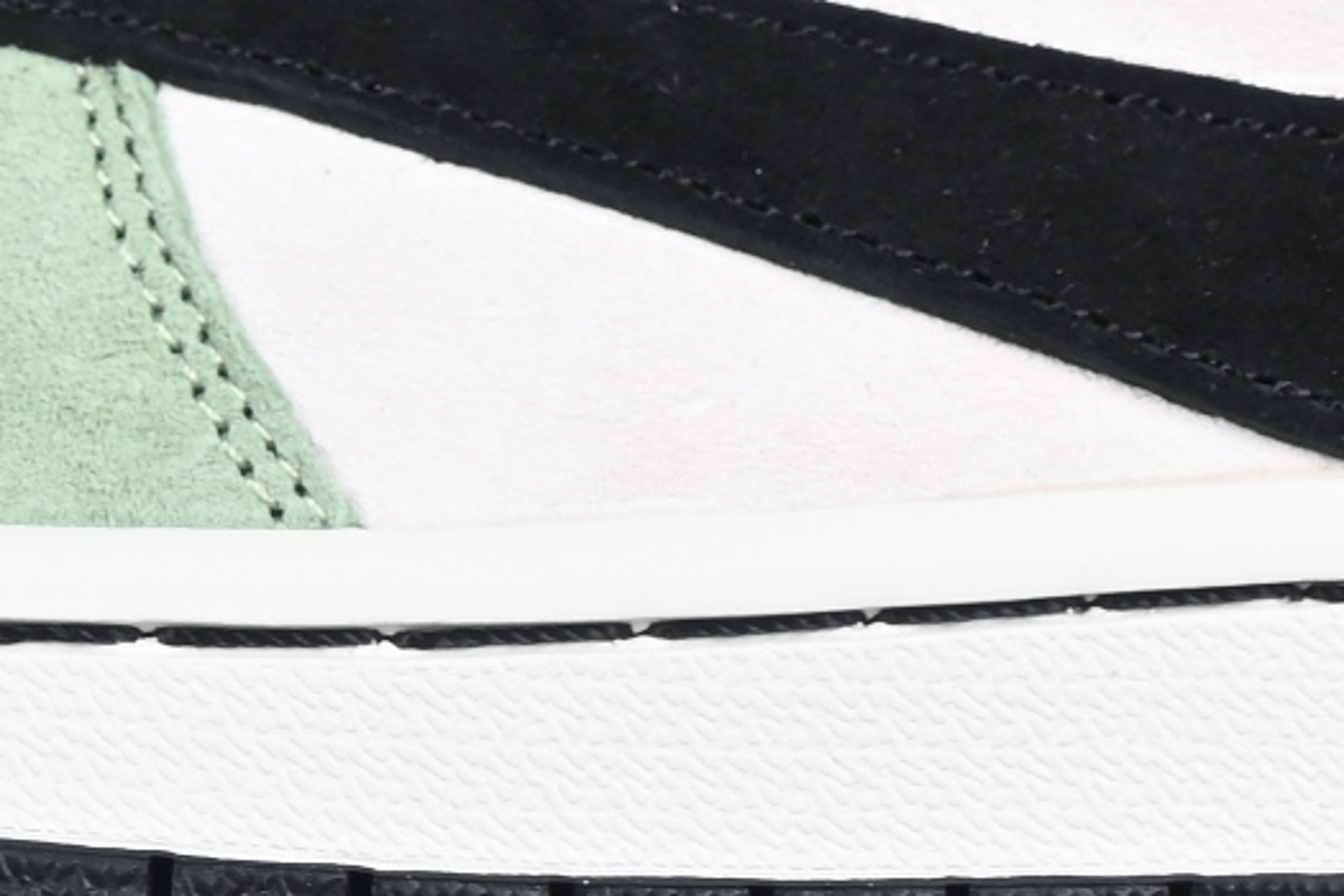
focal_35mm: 398
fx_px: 14858
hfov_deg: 5.2
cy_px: -428
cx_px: 740
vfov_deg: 3.4
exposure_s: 1/60
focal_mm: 50
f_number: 7.1
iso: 160
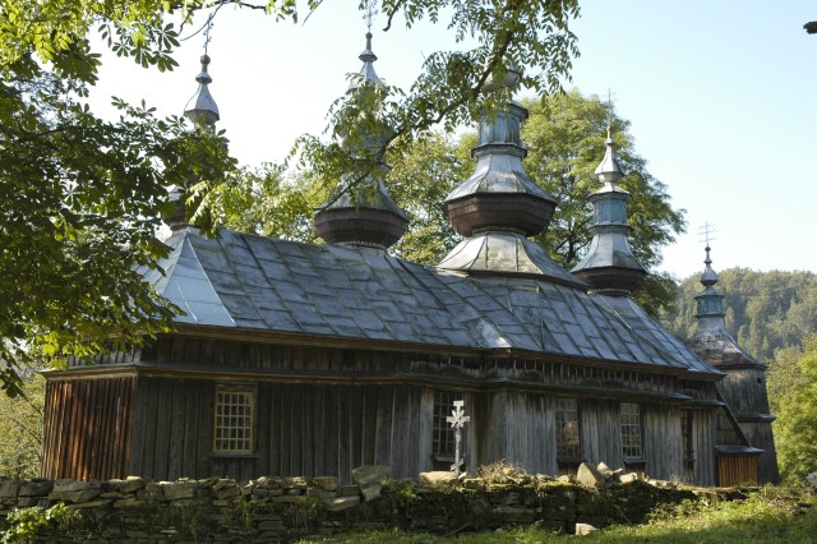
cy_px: 272
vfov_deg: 33.0
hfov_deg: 47.9
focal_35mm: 40
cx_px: 408
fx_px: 919
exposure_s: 1/100
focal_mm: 27
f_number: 8
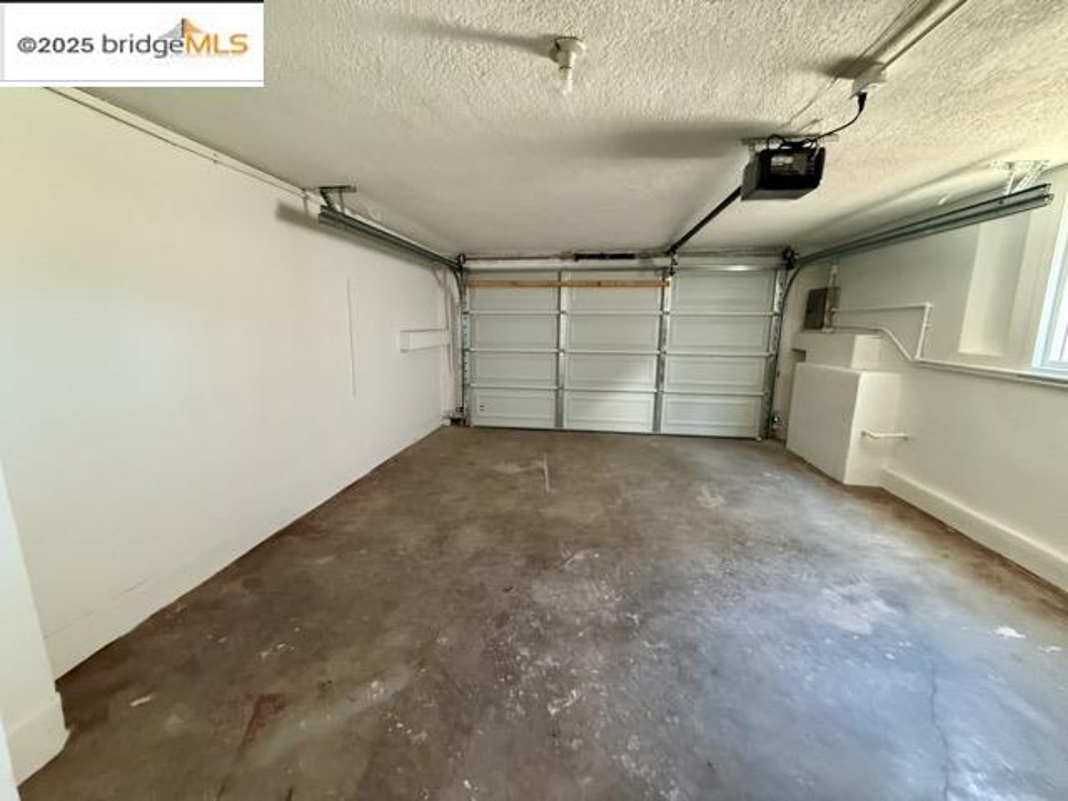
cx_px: 534
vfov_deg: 85.7
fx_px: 432
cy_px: 400
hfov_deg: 102.1
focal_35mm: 14
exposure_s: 1/60
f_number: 2.2
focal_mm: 2.22
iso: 640
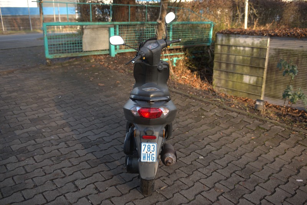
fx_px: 290
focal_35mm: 34
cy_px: 102
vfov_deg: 38.9
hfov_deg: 55.8
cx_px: 154
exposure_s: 1/250
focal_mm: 34
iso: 250
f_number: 2.8
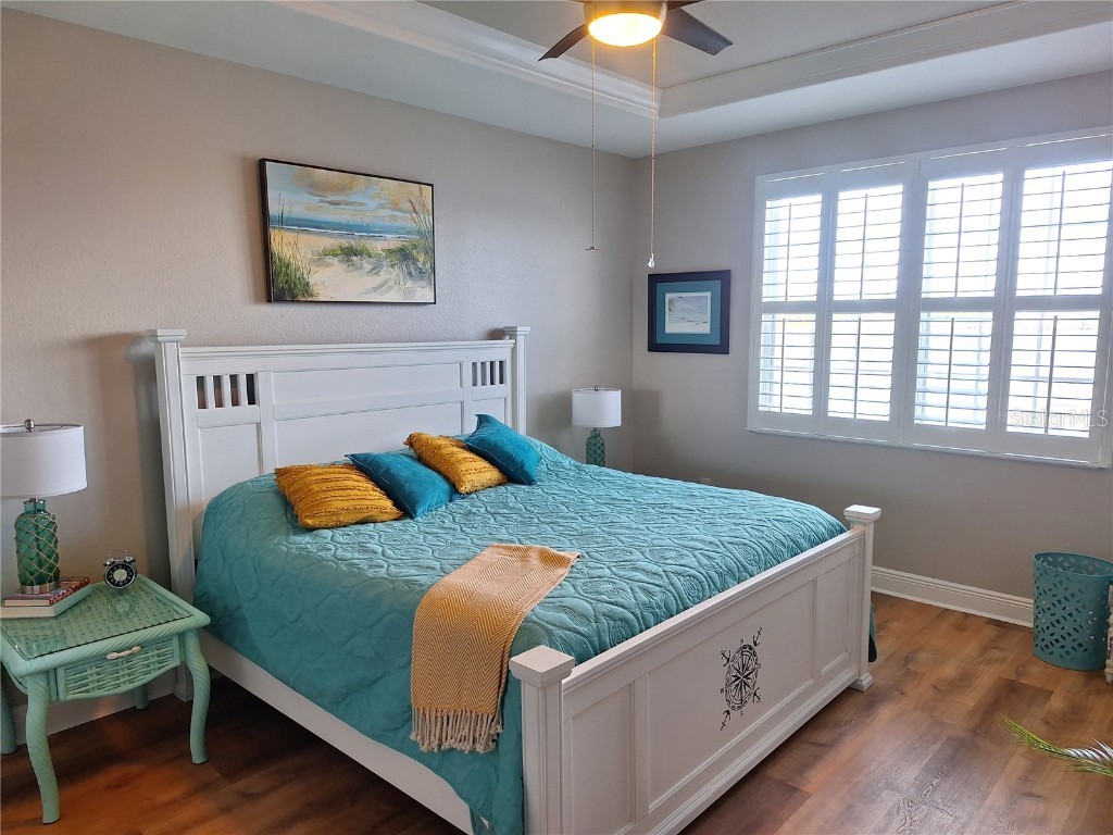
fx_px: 740
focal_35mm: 23
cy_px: 418
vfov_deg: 58.9
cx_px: 556
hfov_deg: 73.9
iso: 40
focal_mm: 5.54
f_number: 1.8
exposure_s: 1/50
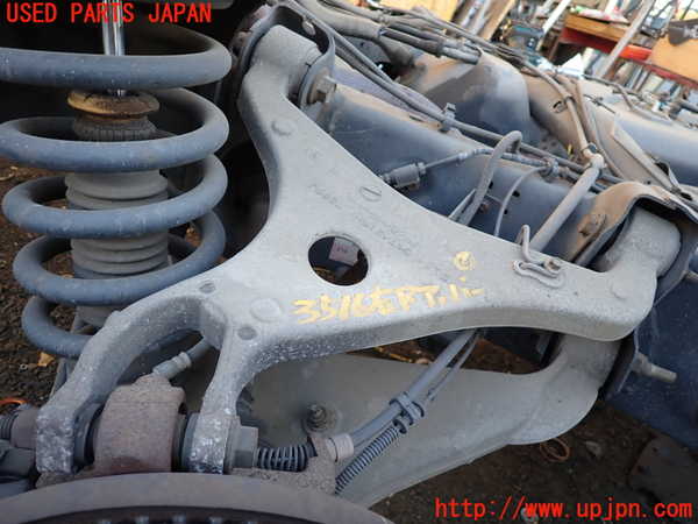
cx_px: 349
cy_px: 262
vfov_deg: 54.9
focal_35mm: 25
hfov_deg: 69.4
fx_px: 504
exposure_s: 1/80
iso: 100
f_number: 2
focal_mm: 4.5
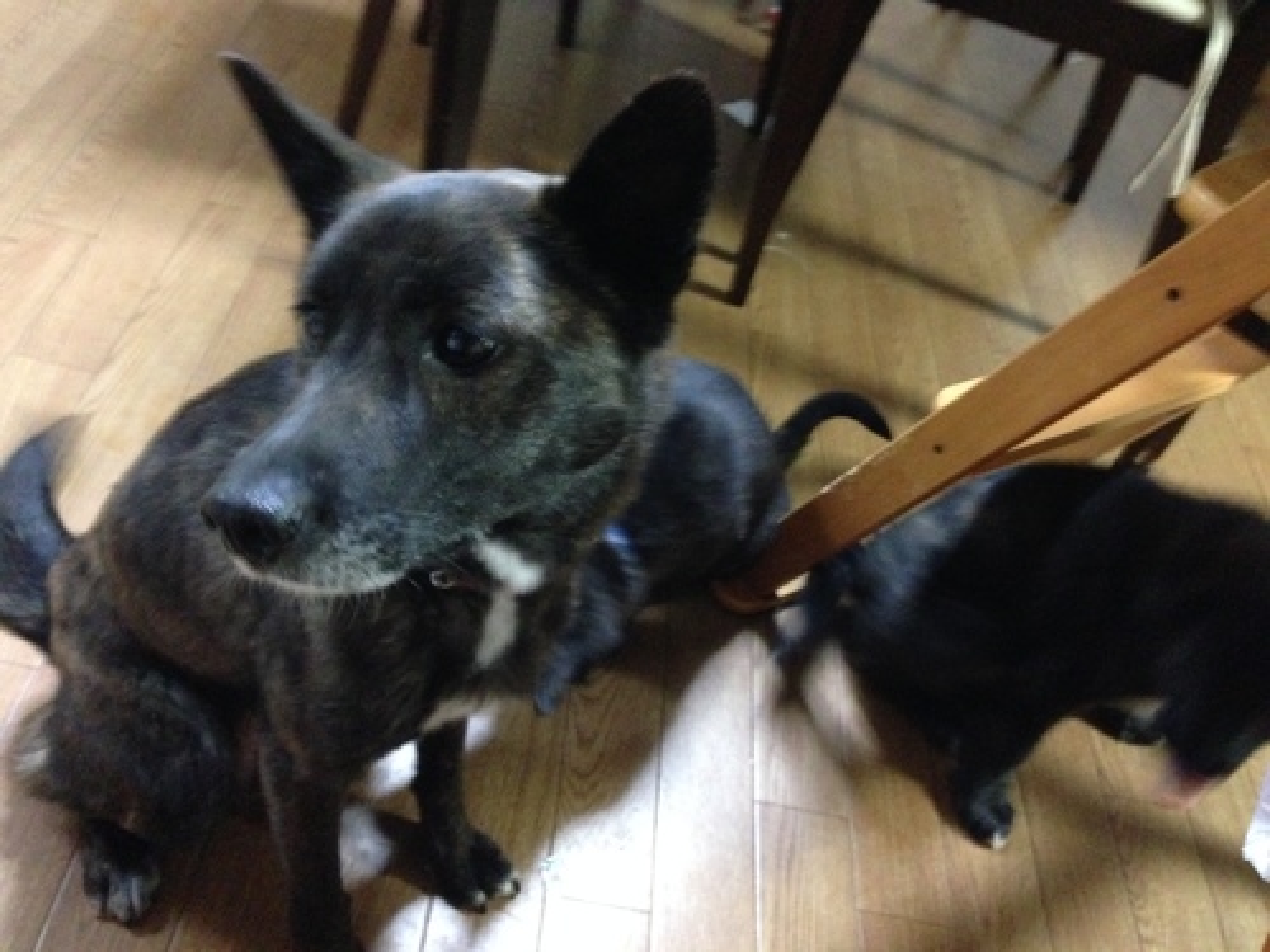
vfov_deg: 42.9
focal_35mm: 33
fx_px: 1211
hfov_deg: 55.4
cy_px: 476
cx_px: 635
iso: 800
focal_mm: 4.12
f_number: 2.4
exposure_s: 1/15
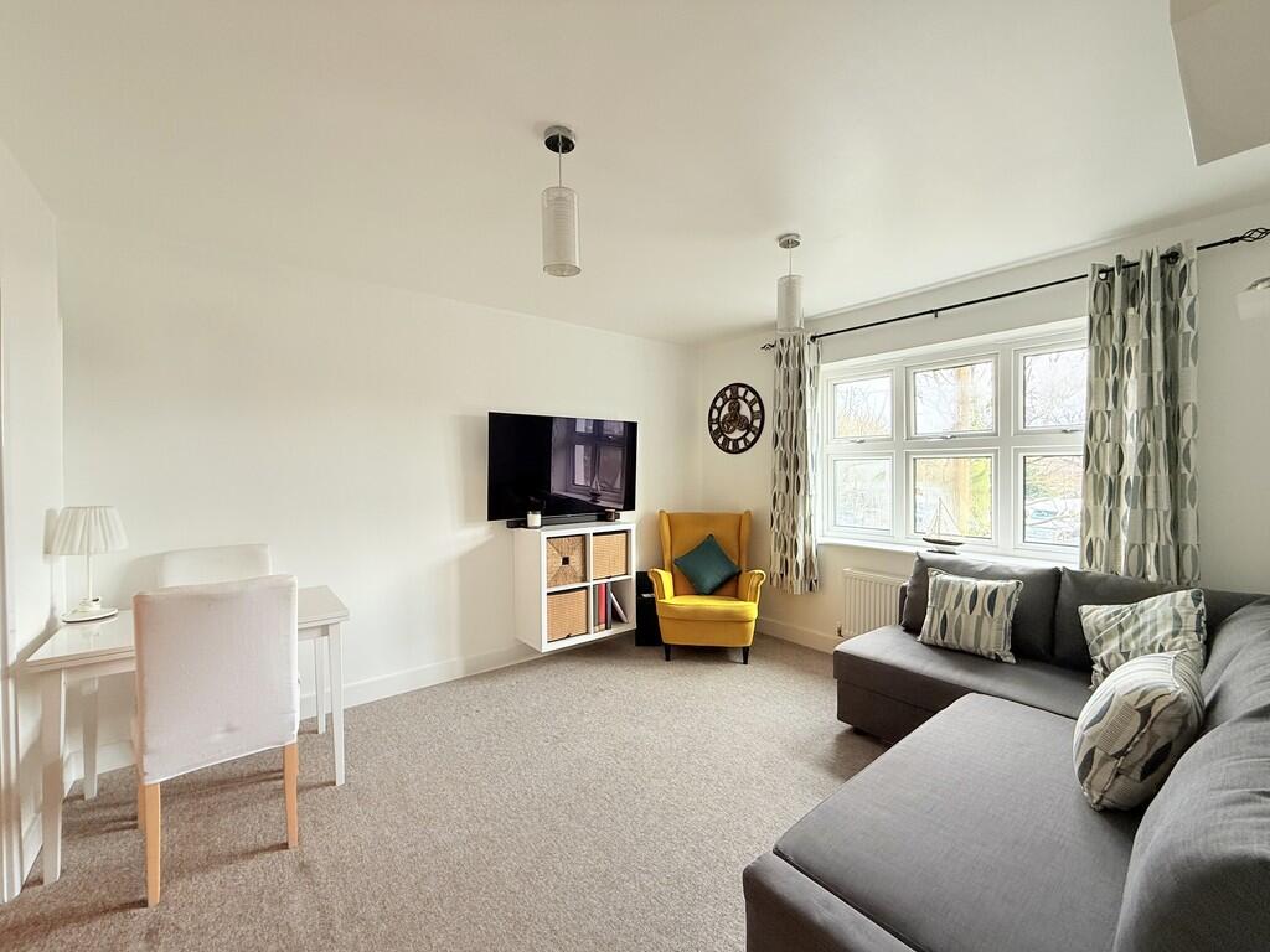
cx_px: 635
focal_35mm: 14
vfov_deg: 85.7
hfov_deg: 102.1
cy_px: 476
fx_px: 514
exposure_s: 1/99
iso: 125
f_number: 2.2
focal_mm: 2.22
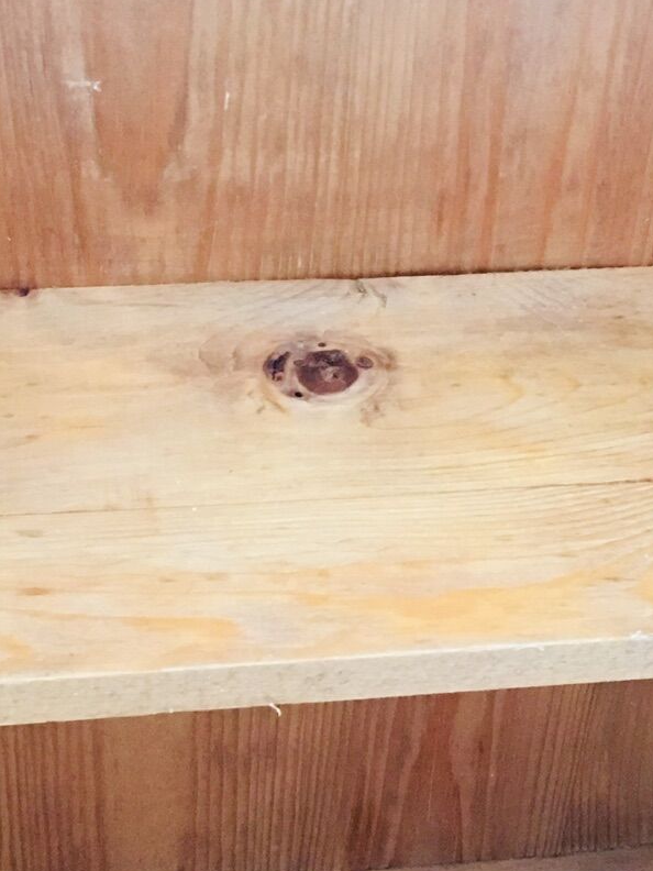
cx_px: 403
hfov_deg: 19.6
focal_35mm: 75
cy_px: 552
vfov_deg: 25.9
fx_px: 1886
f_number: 2.2
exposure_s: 1/8
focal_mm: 4.15
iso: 160
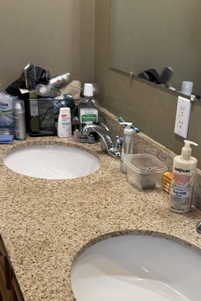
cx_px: 159
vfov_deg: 42.1
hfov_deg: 28.6
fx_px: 385
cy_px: 203
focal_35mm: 46
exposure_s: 1/60
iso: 125
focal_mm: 6.76
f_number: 1.78
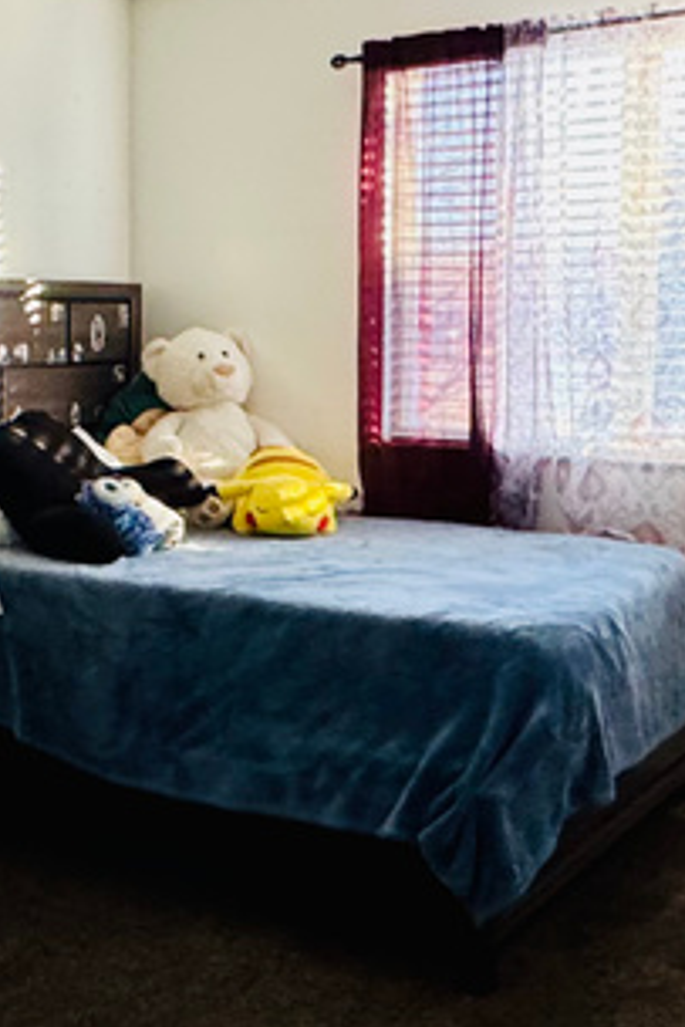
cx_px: 71
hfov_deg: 26.6
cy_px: 436
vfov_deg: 40.2
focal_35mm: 49
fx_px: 1397
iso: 400
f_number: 2.2
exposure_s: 1/48
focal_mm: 2.22
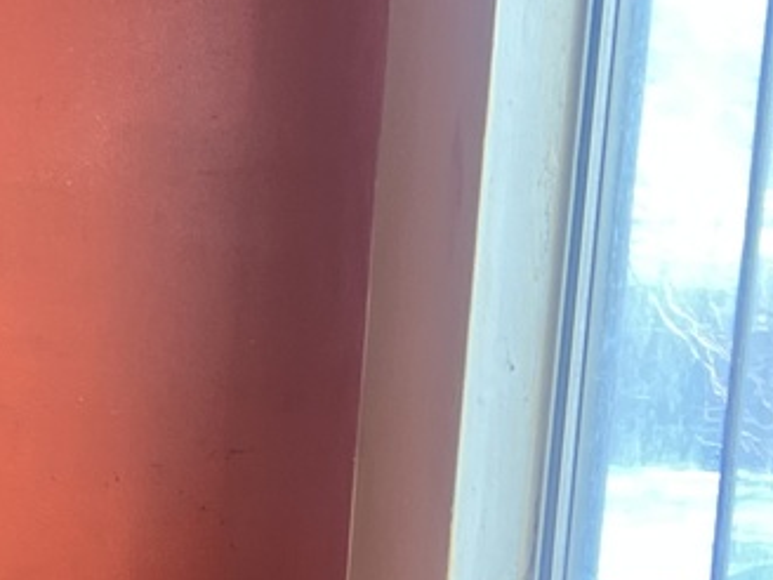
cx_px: -738
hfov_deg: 14.5
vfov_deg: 12.9
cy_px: 519
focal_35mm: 114
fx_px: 2546
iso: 125
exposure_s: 1/121
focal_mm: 5.7
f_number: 1.5
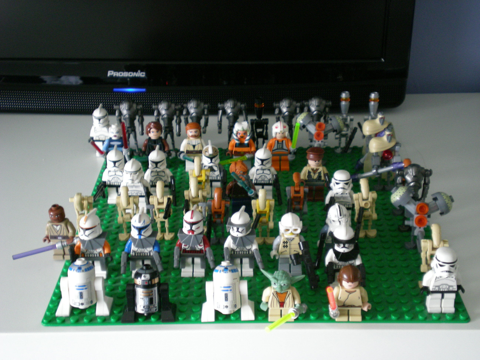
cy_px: 180
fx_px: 777
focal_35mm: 56
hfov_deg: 34.3
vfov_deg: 26.1
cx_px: 240
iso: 200
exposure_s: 1/45
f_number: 3.9
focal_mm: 9.3
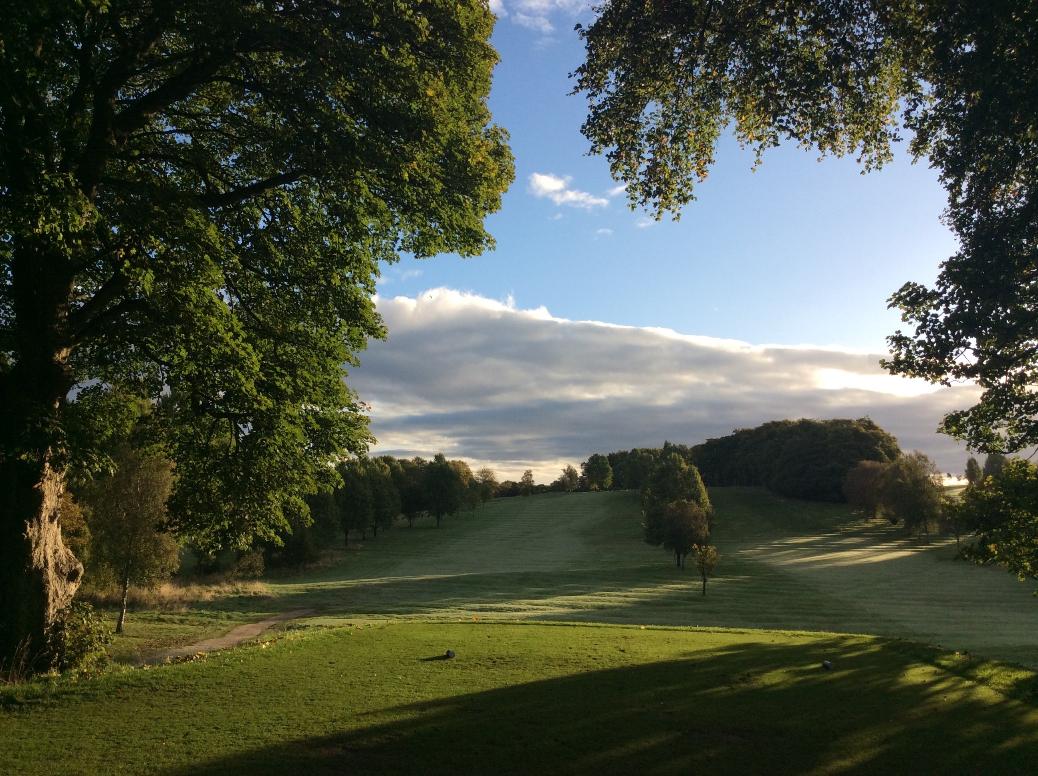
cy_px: 388
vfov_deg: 44.1
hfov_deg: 56.9
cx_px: 519
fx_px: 958
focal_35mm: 32
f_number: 2.4
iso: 32
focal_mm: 3.3
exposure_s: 1/1003
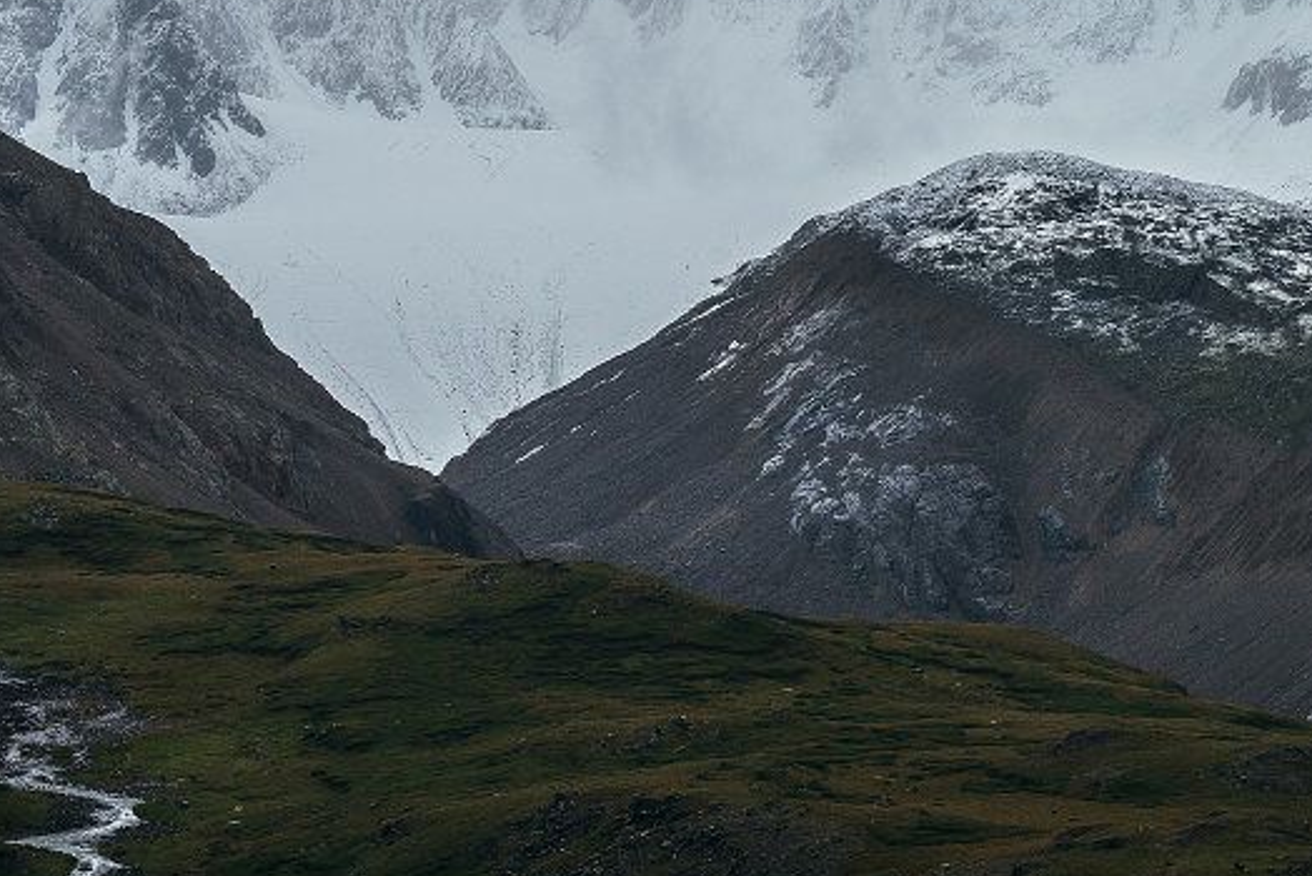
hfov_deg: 11.9
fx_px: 6235
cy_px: -343
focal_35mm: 171
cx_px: 1390
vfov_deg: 7.9
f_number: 11
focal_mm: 56
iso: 320
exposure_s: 1/250
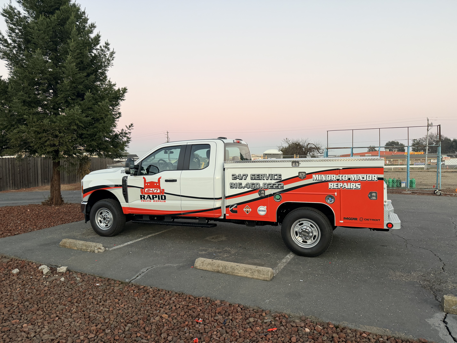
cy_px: 172
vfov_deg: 56.8
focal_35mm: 24
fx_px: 317
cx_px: 228
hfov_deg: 71.6
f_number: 1.78
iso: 200
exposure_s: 1/121
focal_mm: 6.76
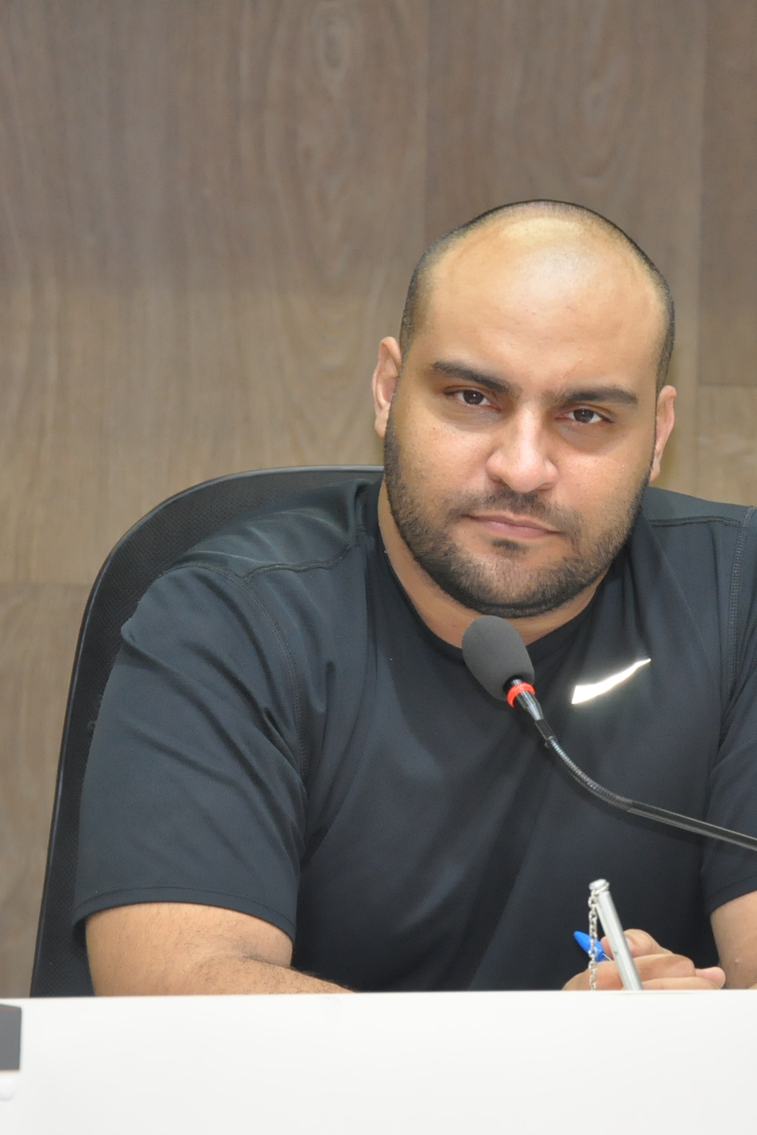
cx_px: 540
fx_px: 7499
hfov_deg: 5.8
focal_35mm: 238
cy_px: 568
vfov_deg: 8.7
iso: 2000
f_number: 5.6
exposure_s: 1/60
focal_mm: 105
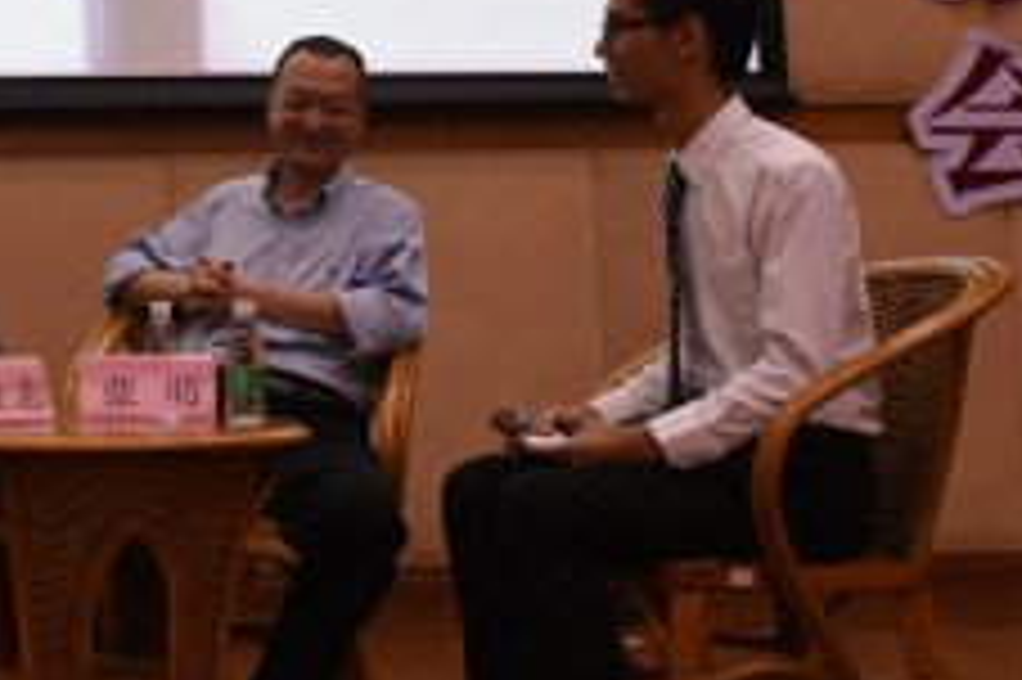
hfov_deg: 25.3
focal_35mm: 75
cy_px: 70
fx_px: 2128
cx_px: -68
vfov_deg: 17.9
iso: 2500
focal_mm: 34
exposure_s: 1/200
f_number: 3.5
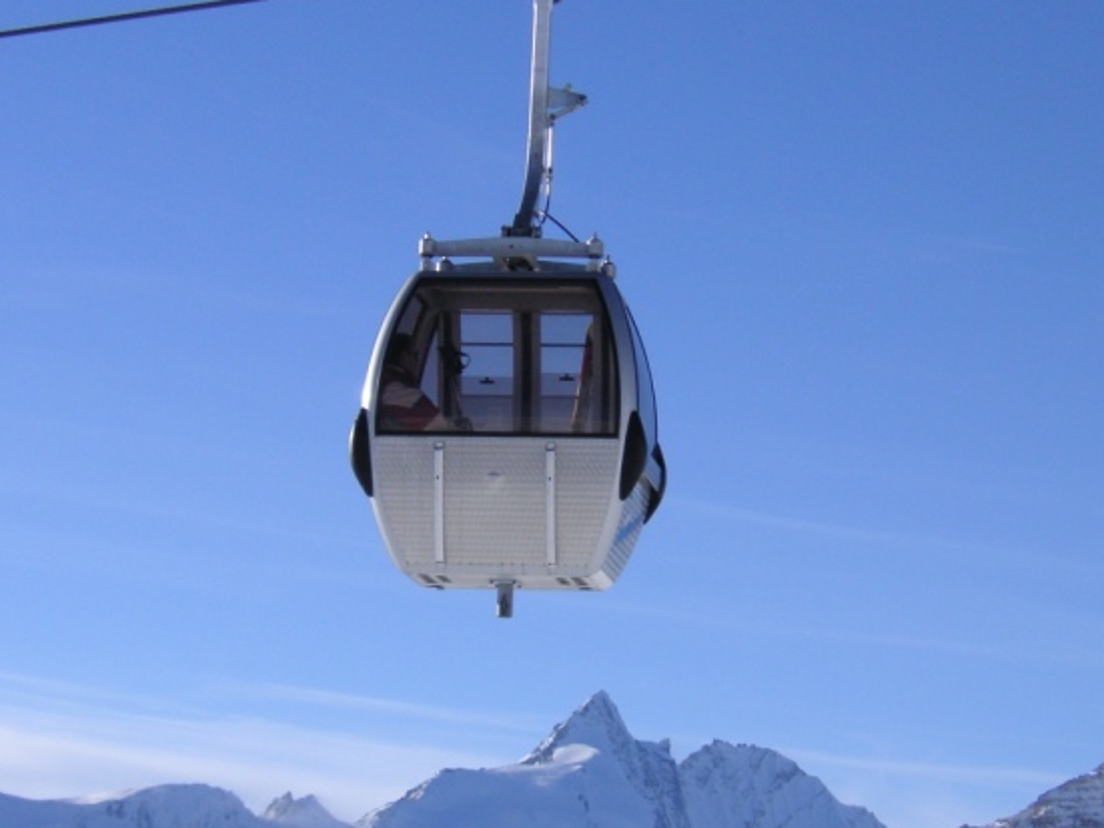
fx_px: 3794
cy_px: 473
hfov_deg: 16.6
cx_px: 521
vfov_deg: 12.4
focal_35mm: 119
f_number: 4.6
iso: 50
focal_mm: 13.6
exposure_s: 1/750
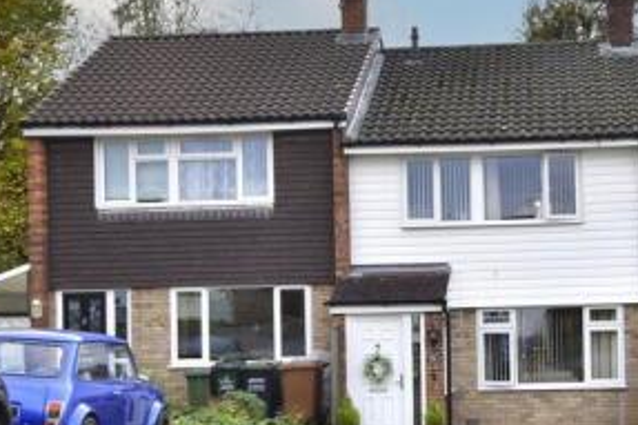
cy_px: 279
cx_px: 450
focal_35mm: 65
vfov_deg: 20.8
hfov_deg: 30.6
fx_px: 1154
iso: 640
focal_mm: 19
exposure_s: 1/160
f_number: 8
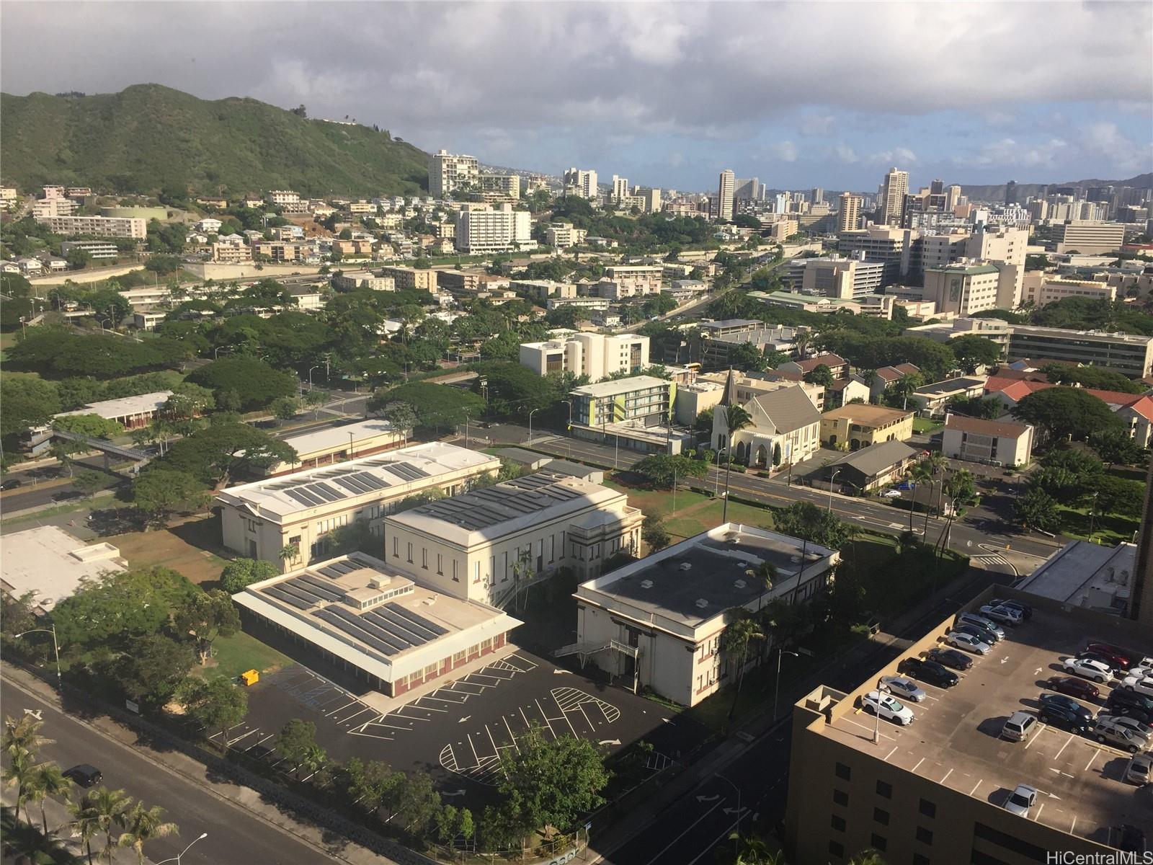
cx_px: 576
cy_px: 432
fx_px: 966
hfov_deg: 61.7
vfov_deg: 48.2
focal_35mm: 29
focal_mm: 4.15
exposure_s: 1/1319
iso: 32
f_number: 2.2
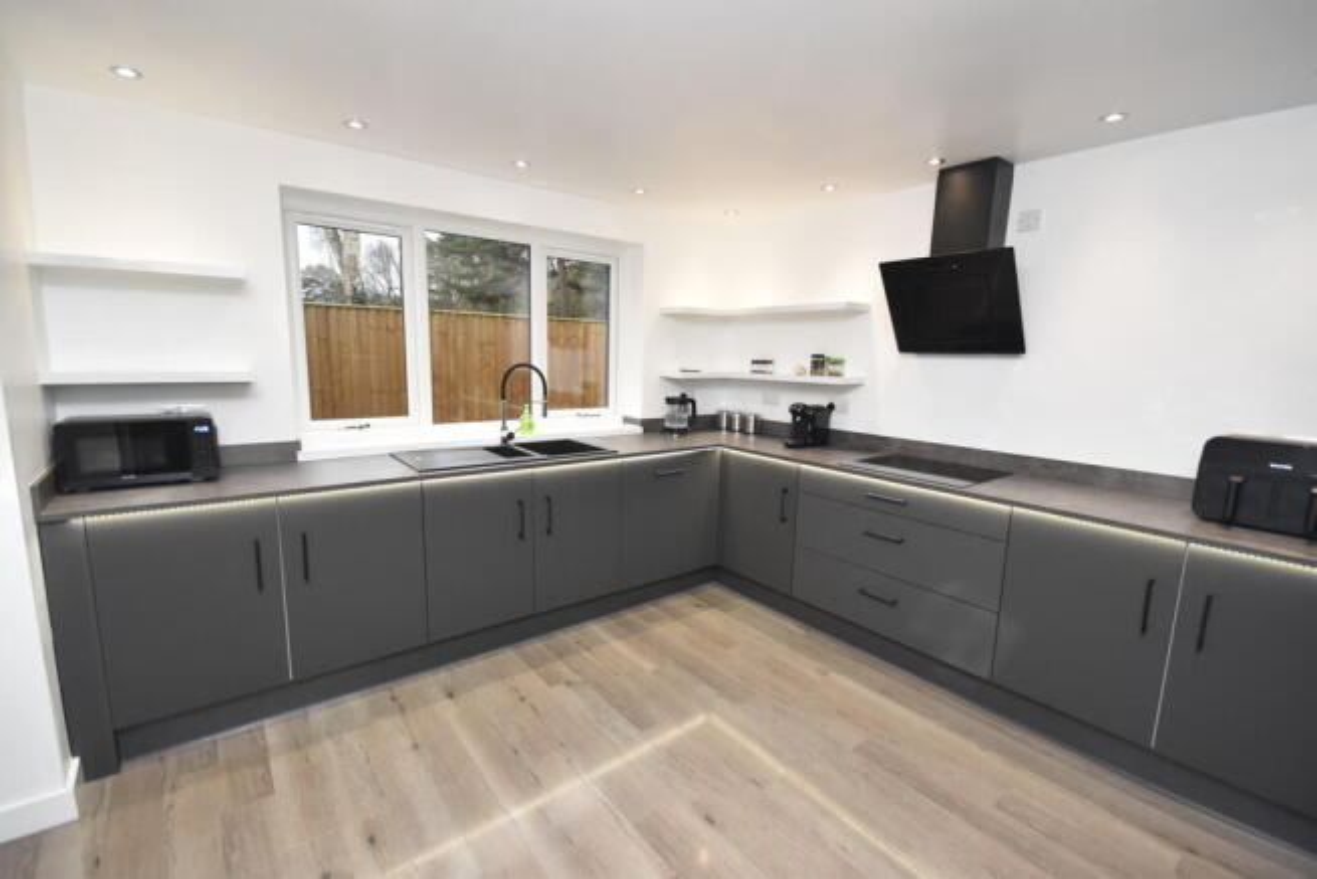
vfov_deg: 77.4
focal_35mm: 15
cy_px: 440
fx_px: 549
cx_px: 658
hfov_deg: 100.4
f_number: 4
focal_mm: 10
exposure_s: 1/125
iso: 800
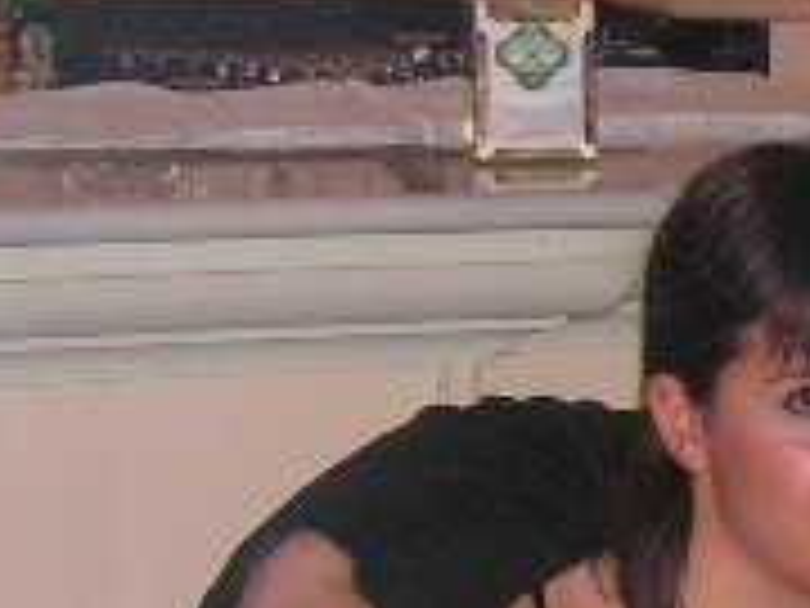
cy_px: 486
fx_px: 4235
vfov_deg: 8.2
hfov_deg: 10.5
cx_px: 1251
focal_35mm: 181
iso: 200
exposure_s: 1/60
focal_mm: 8.6
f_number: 3.2
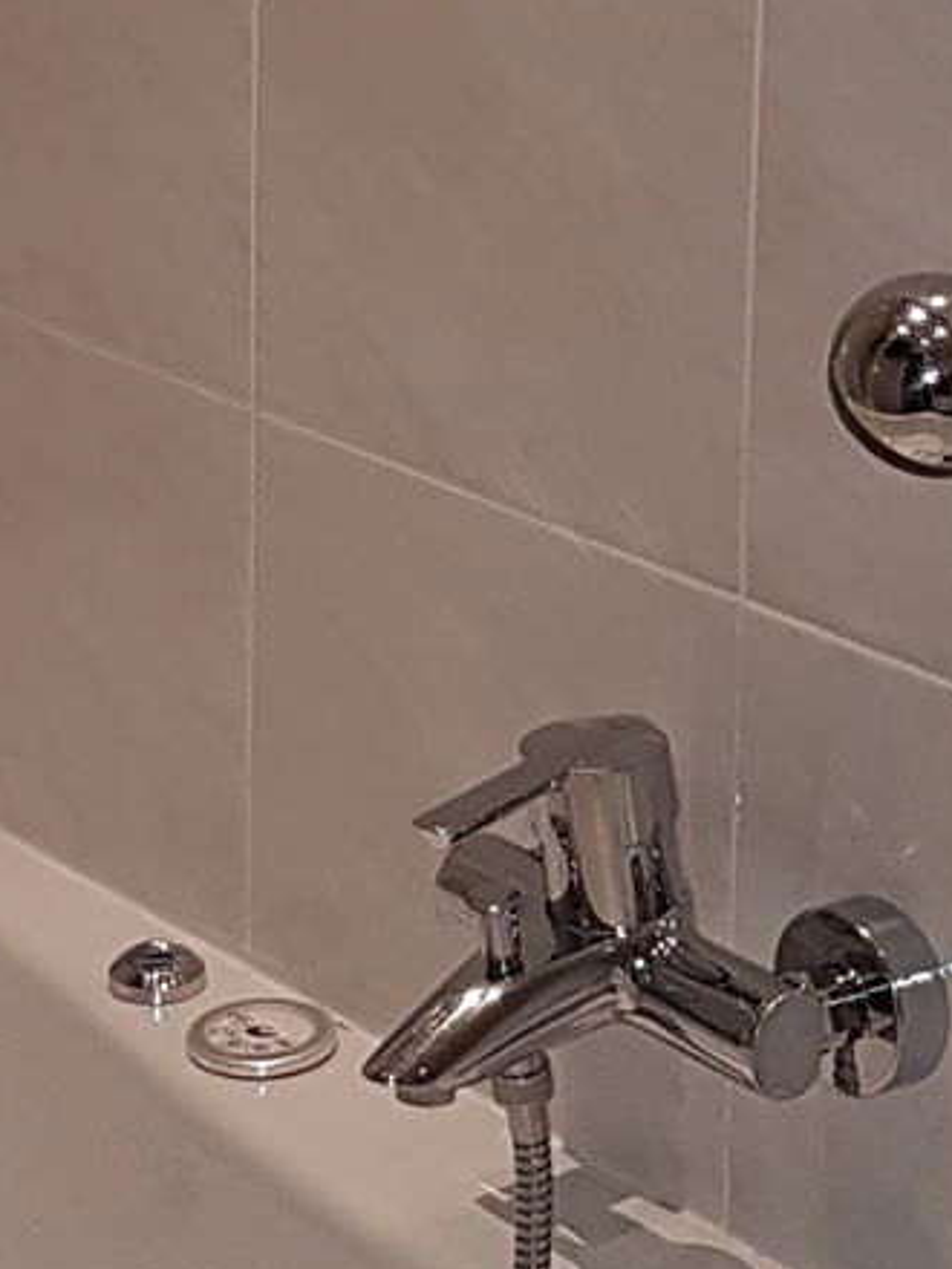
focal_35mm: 126
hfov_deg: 11.7
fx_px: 4620
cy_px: 45
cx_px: 297
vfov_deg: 15.4
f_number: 1.7
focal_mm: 4.2
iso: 100
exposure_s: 1/50
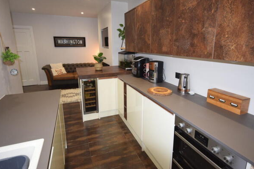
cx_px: 128
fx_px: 152
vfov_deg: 58.1
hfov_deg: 79.8
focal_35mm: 22
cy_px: 78
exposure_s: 1/60
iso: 900
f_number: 4.5
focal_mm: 13
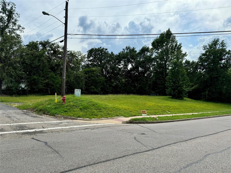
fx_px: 160
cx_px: 116
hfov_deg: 71.6
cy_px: 86
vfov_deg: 56.8
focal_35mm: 24
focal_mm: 6.76
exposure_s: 1/4310
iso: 80
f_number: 1.78
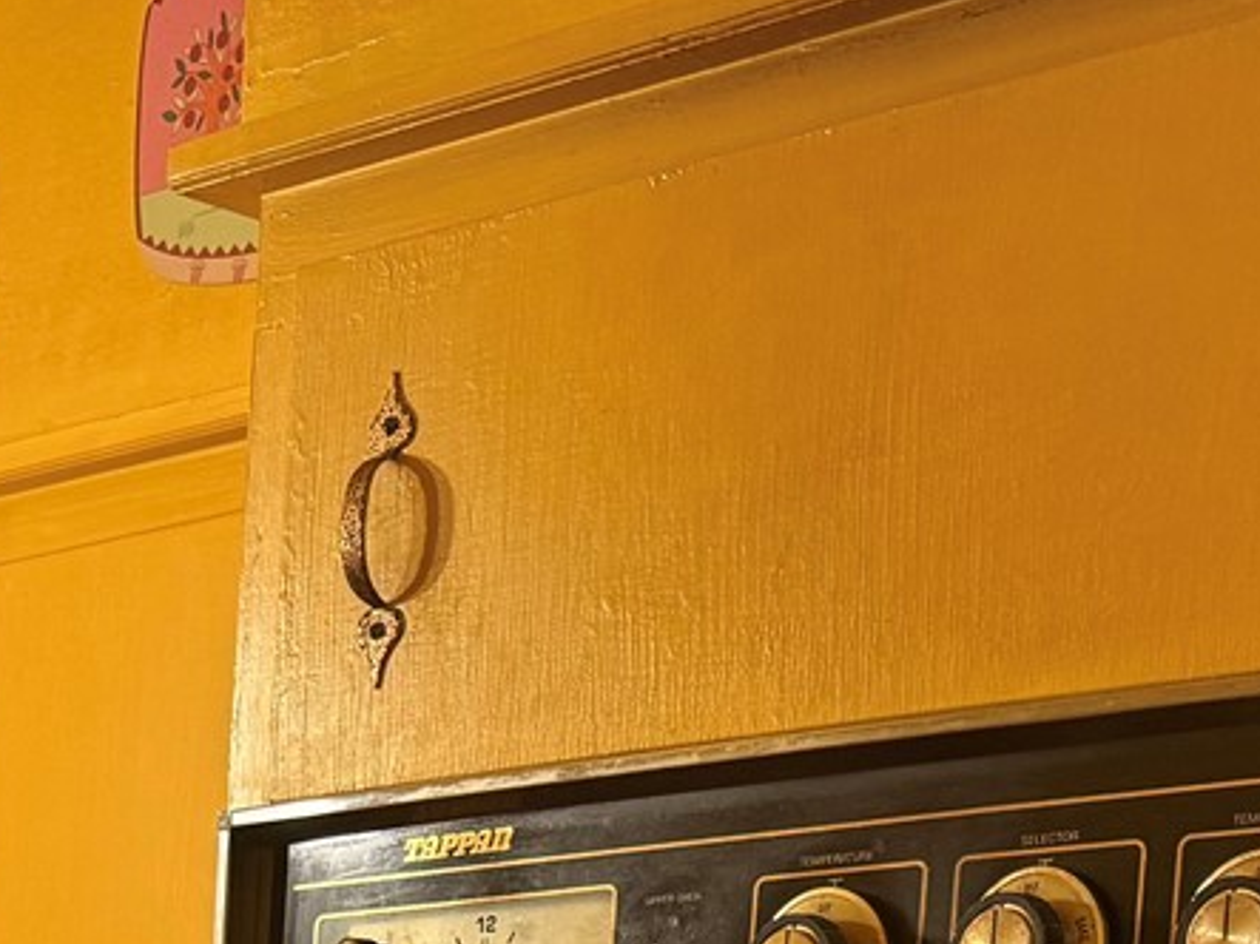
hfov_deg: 18.2
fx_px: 3785
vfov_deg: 12.6
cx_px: -131
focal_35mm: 104
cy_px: 1865
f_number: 1.78
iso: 125
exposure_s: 1/60
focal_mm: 6.76
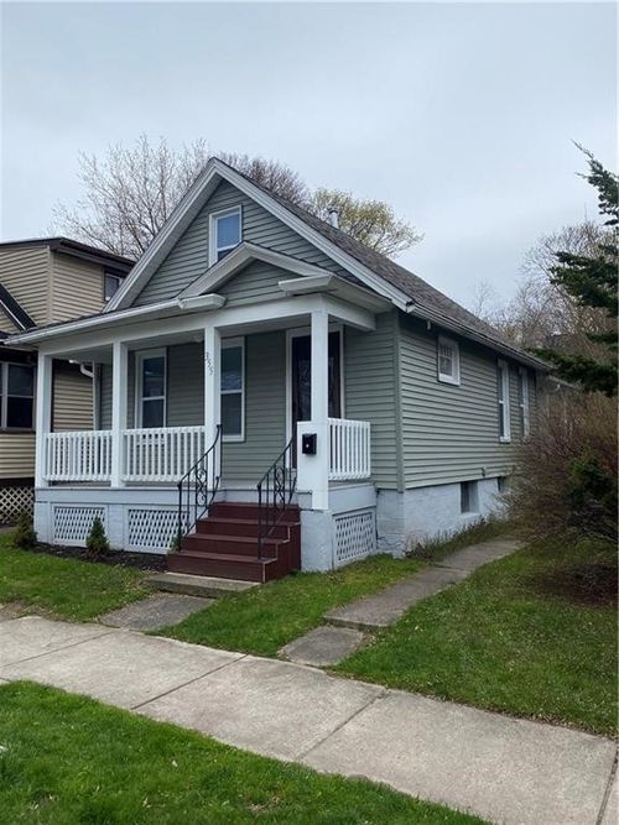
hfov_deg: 53.0
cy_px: 412
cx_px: 310
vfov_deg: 67.3
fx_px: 620
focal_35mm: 26
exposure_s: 1/1869
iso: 32
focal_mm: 4.25
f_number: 1.8
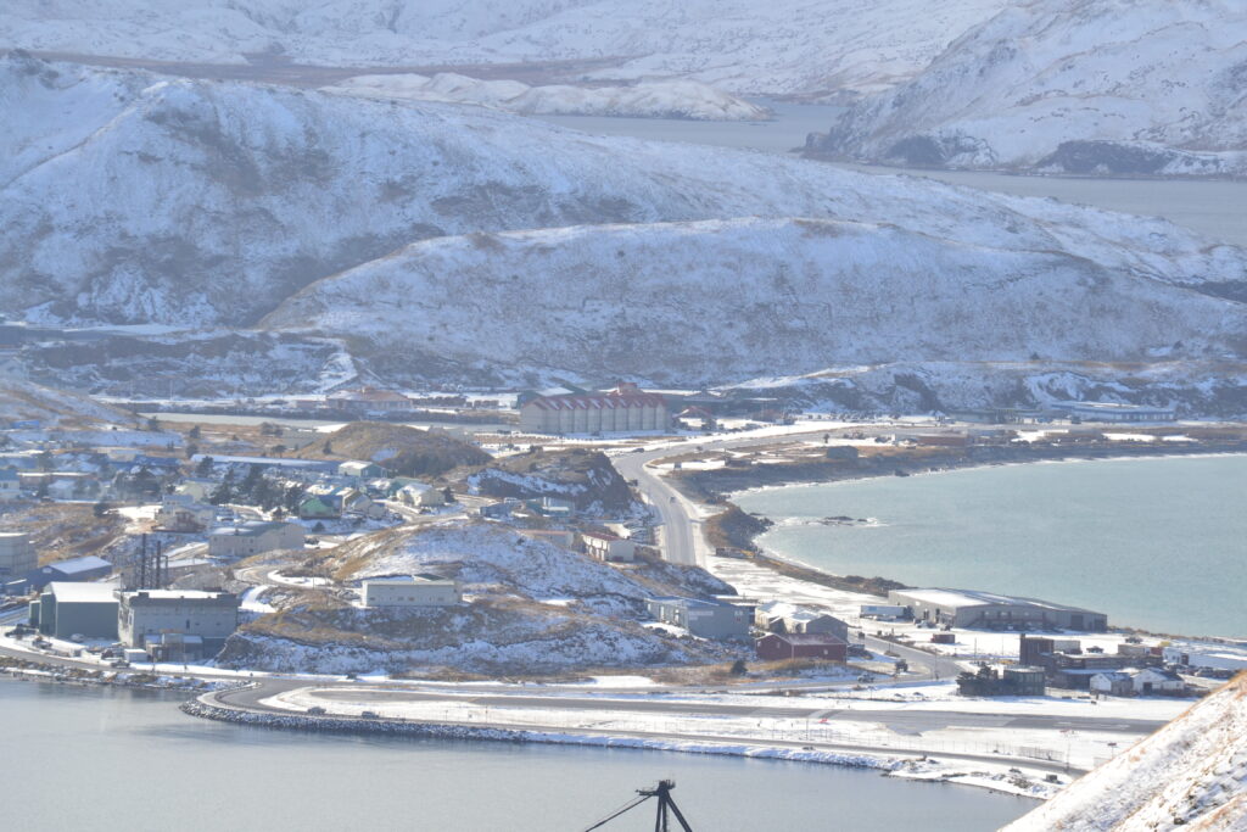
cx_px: 624
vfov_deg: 4.6
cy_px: 416
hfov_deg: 6.9
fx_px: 10392
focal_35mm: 300
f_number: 11
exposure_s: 1/500
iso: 360
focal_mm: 200
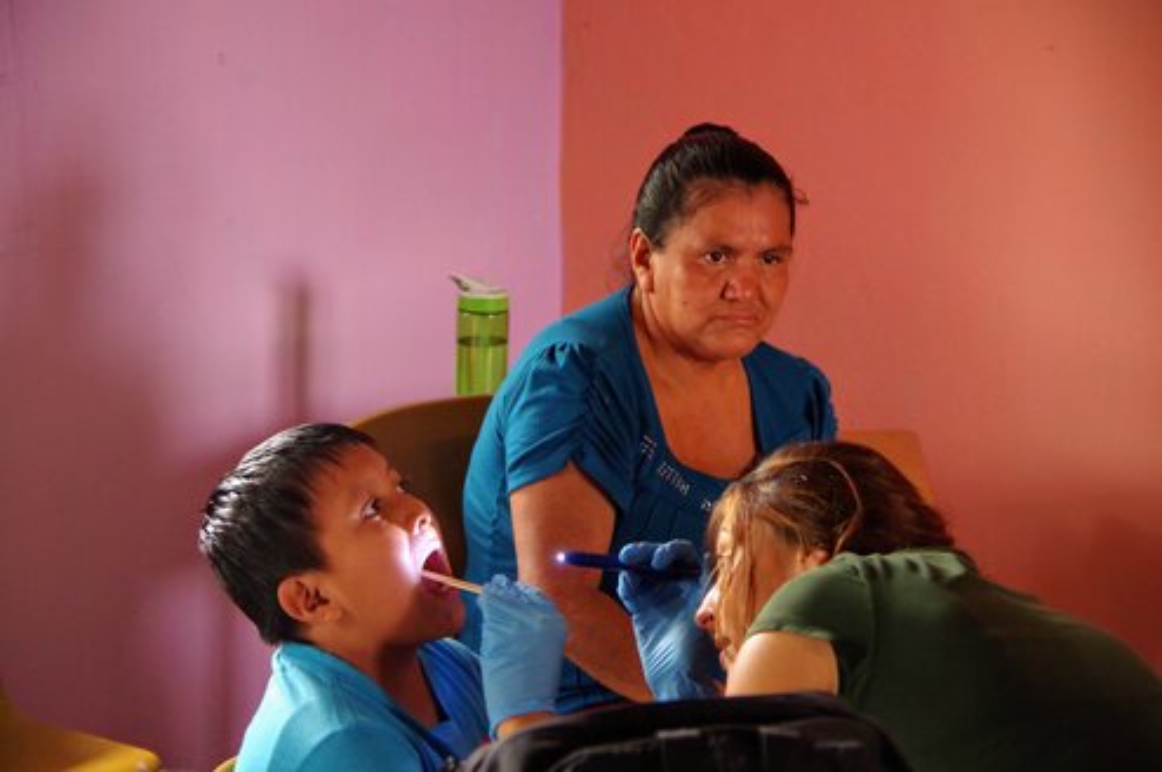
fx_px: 3288
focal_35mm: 102
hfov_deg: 20.0
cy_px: 386
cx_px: 581
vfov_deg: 13.4
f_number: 4.5
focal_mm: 68
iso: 1600
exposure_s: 1/125
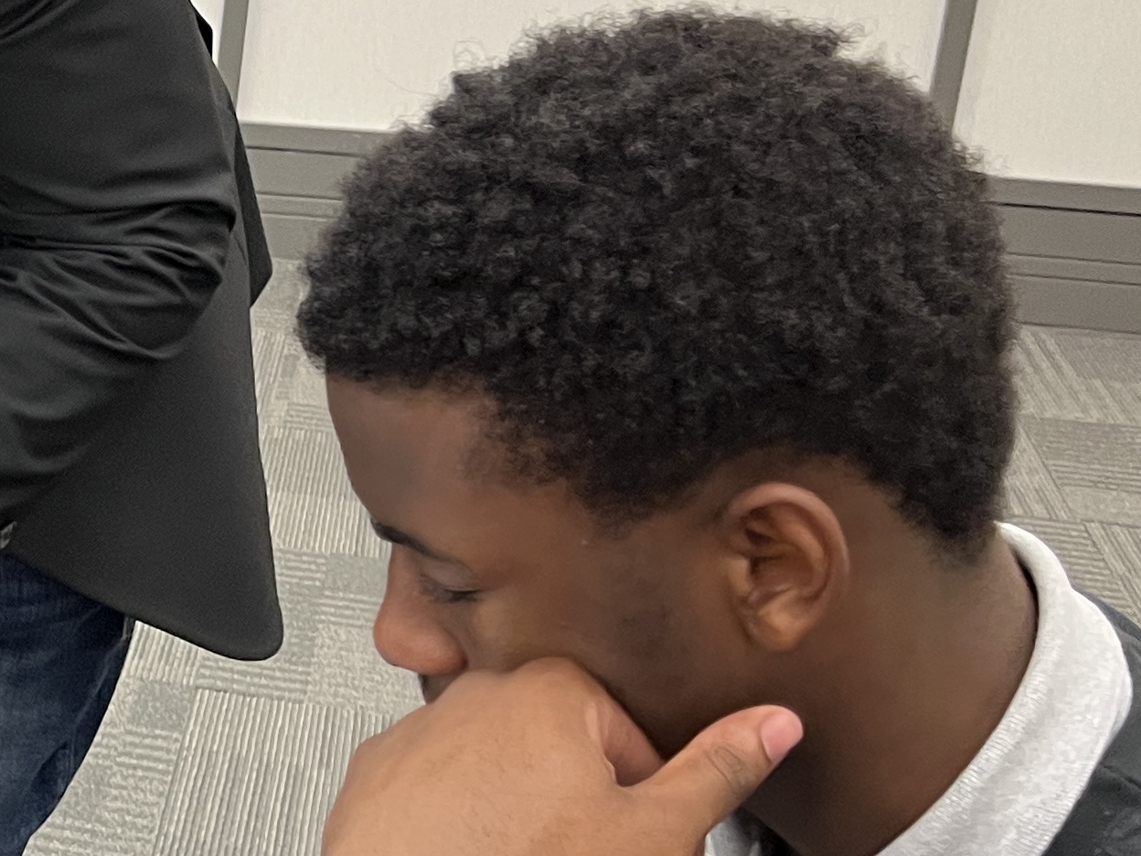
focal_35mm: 84
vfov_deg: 17.6
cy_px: 389
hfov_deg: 20.1
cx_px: -568
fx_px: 2769
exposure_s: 1/60
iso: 125
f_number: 1.6
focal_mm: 5.1
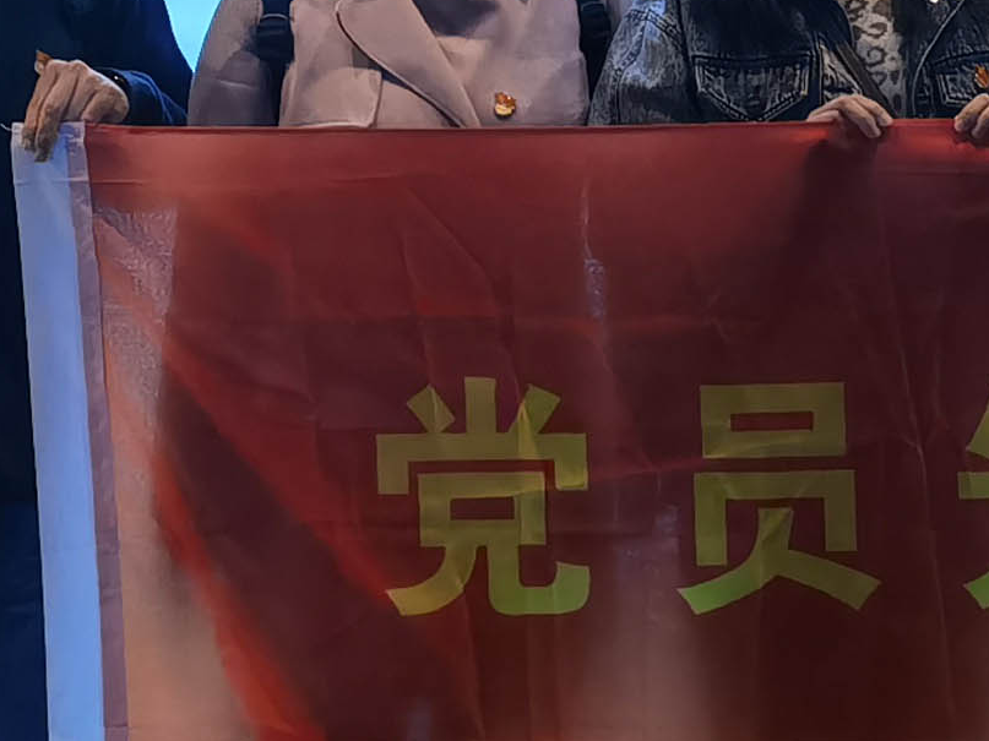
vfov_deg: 10.5
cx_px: 1152
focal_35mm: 137
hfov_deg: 14.0
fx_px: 3914
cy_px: -303
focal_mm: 6.67
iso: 125
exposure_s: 1/100
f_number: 1.9
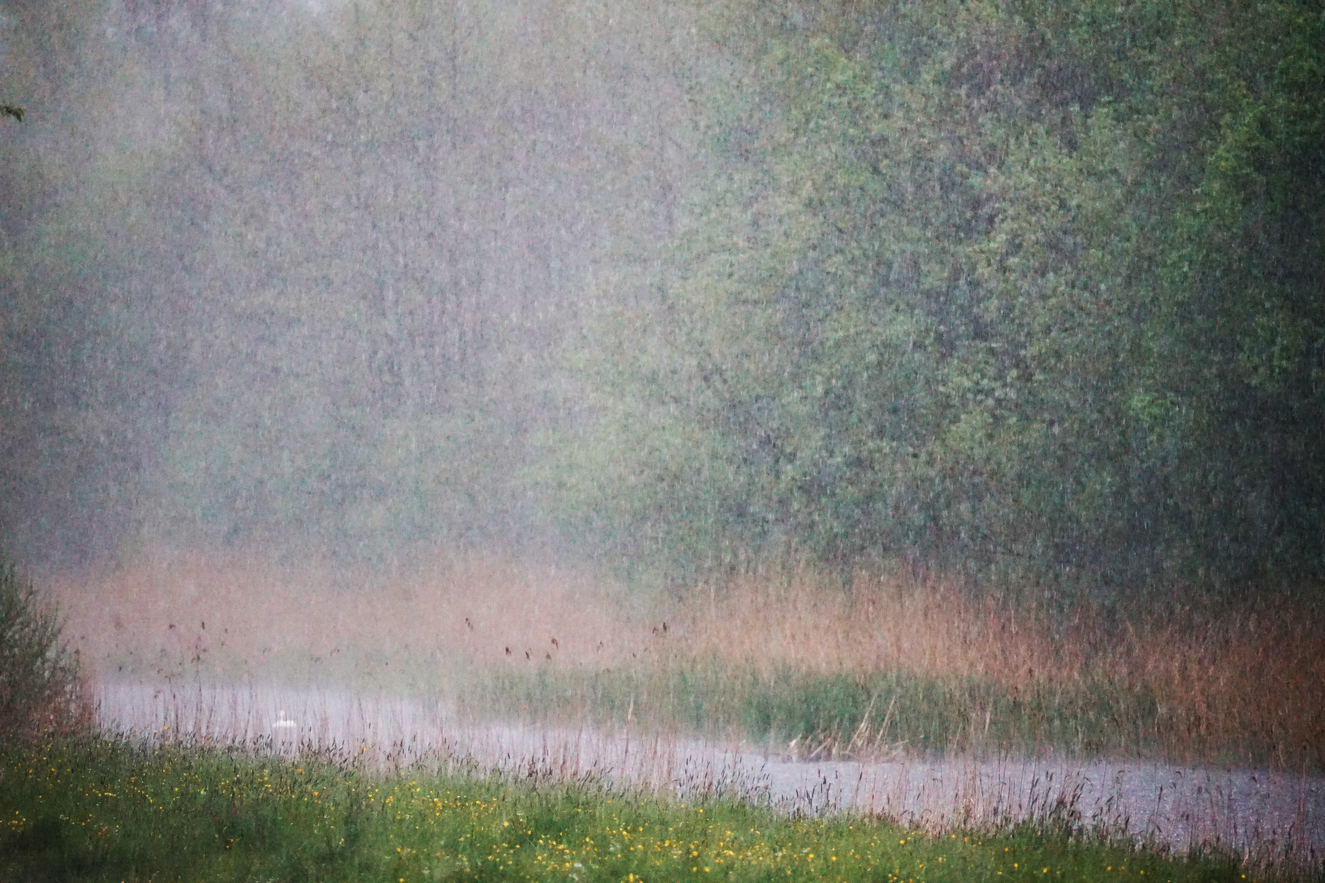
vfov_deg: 3.4
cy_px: 442
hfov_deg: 5.2
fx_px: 14721
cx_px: 662
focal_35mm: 400
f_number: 6.3
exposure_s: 1/200
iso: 6400
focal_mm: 400
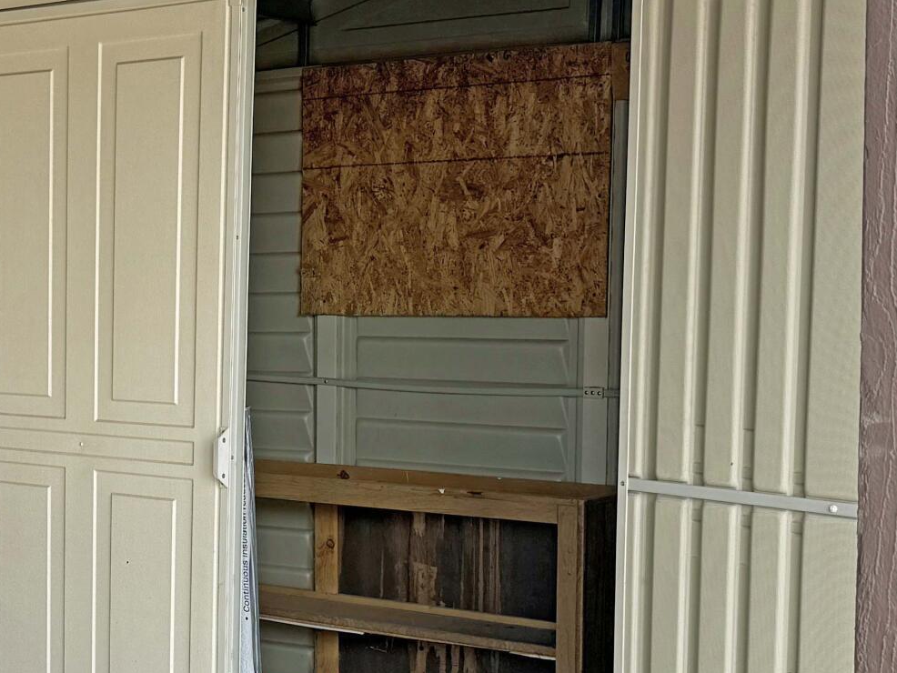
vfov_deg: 20.1
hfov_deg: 25.3
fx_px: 1892
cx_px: -10
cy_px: 425
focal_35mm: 73
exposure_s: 1/488
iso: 80
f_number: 1.78
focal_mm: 6.76
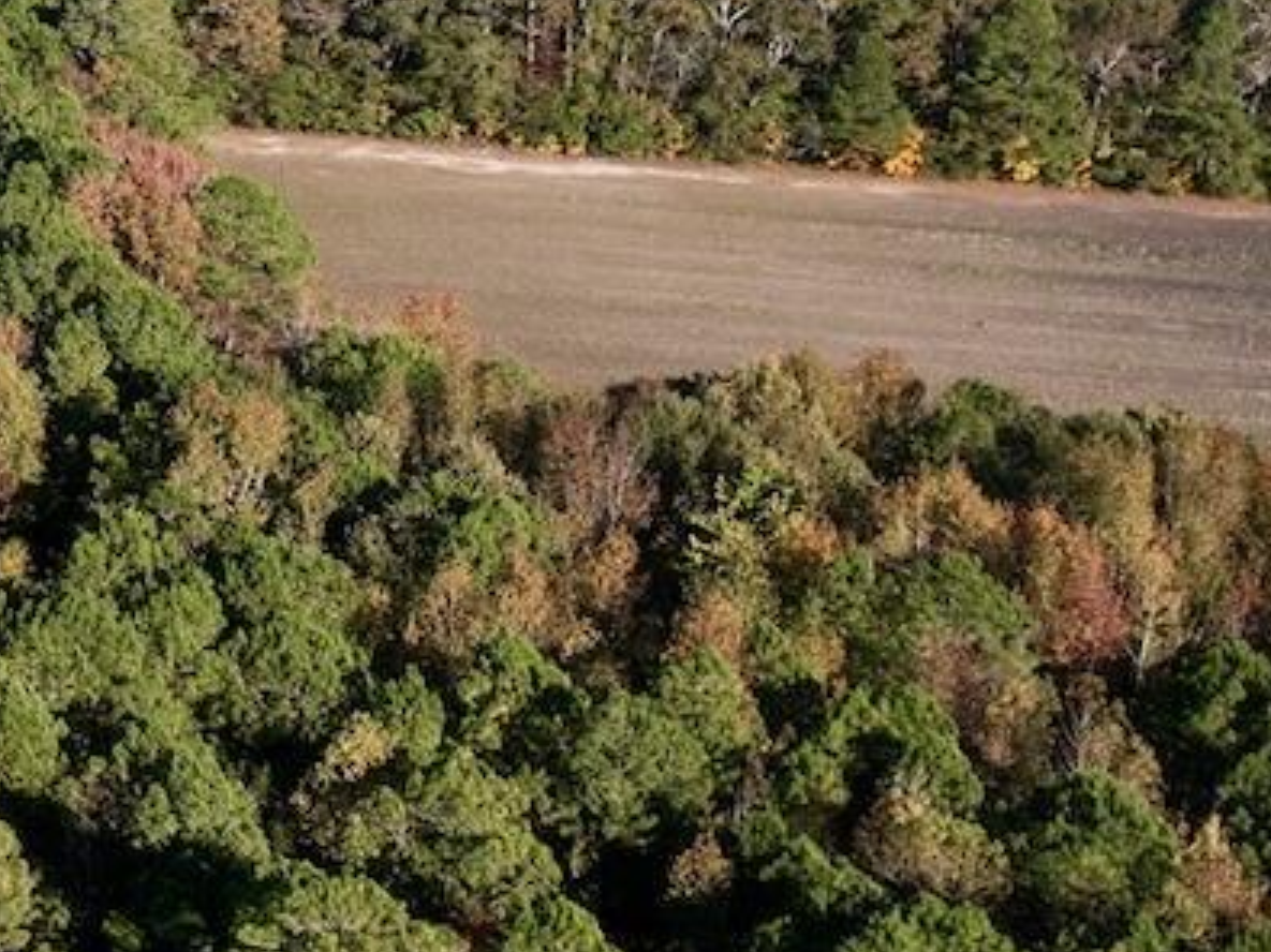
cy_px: 217
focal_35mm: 73
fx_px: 2680
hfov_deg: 23.0
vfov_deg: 20.0
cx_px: -479
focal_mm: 12.29
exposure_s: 1/200
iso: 110
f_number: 2.8
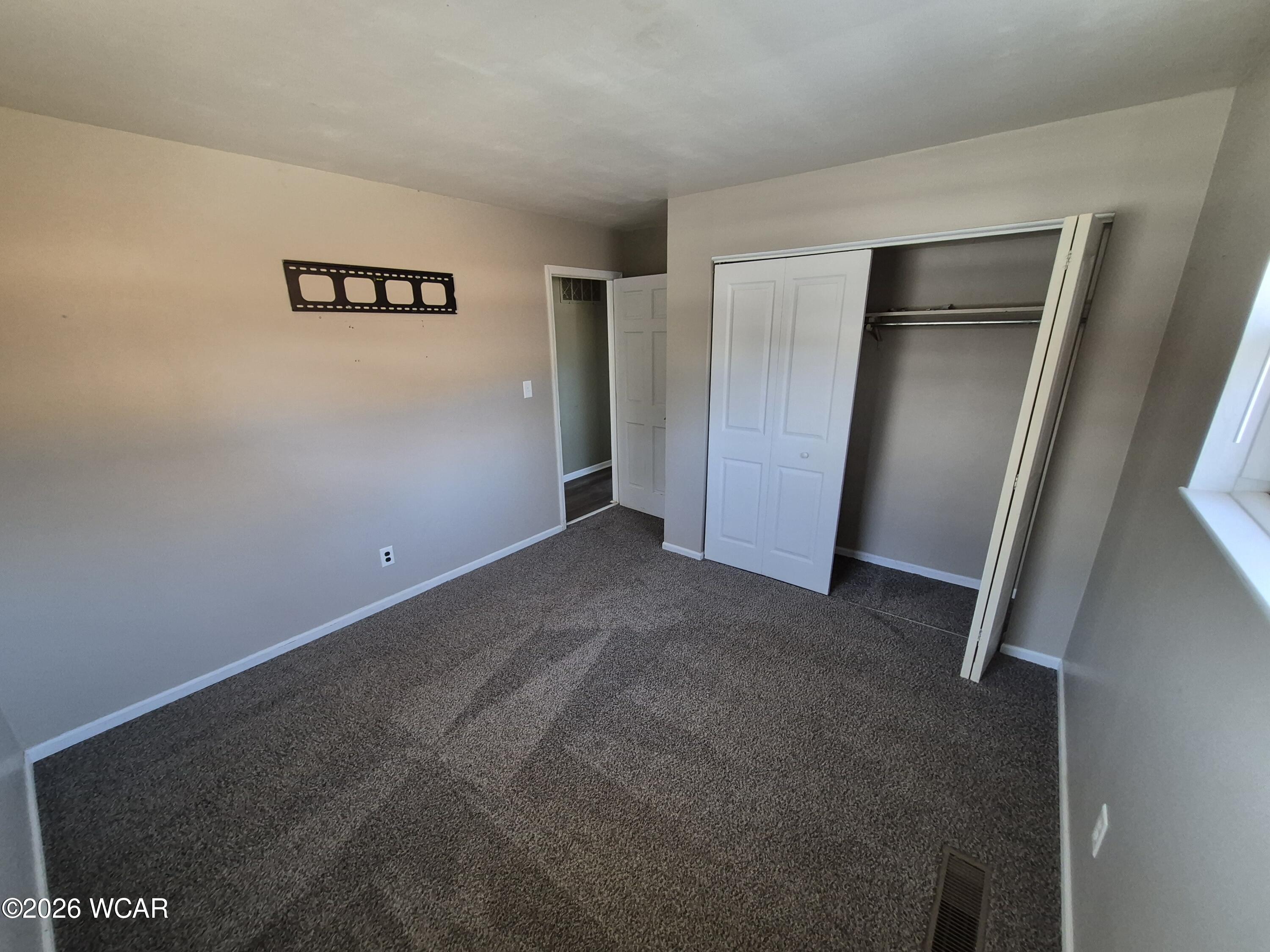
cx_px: 635
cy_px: 476
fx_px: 477
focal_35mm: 13
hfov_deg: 106.2
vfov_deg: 89.9
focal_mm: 1.74
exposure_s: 1/60
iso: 400
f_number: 2.2
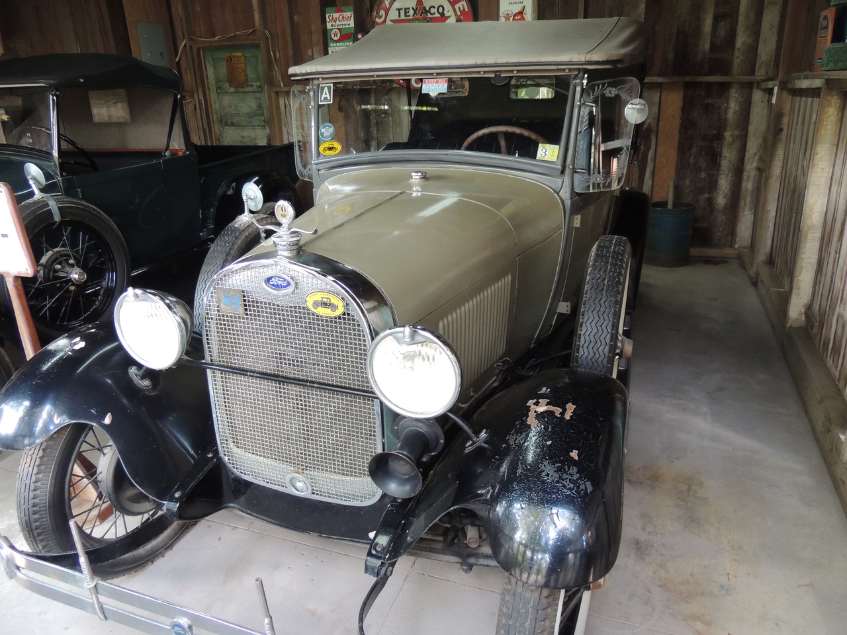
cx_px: 424
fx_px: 587
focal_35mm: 24
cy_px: 318
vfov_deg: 56.8
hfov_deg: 71.6
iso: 400
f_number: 3
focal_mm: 4.3
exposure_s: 1/25
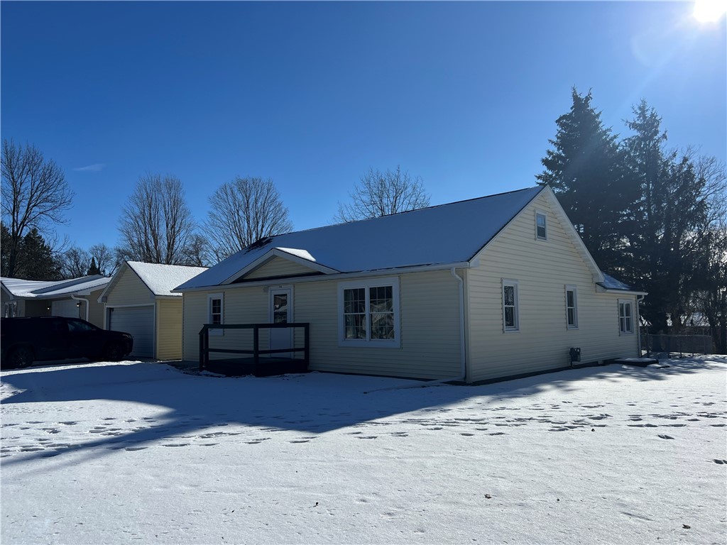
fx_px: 546
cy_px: 272
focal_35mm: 26
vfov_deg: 53.1
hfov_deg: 67.3
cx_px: 364
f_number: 1.5
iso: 50
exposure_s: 1/11364
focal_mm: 5.7
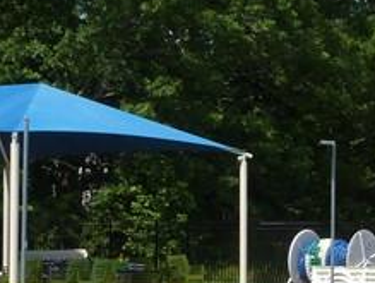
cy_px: 192
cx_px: 408
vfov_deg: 9.7
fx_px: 1671
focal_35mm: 154
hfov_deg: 12.6
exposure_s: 1/640
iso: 100
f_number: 4.5
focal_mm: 5.8
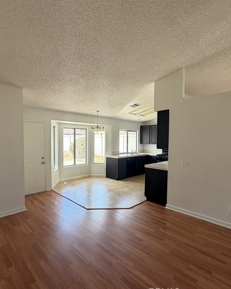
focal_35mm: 19
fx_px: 162
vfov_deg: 83.3
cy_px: 146
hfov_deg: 70.4
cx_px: 96
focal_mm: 2.22
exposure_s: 1/121
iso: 100
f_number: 2.2
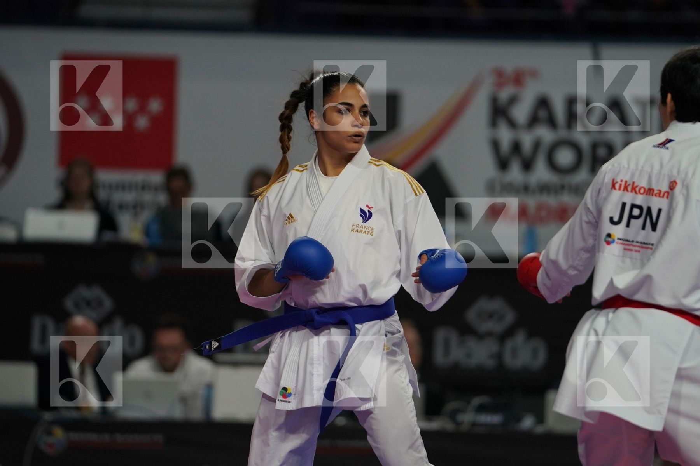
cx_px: 350
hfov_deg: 6.9
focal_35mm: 300
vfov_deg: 4.6
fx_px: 5833
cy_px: 233
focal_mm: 200
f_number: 2.8
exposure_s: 1/1000
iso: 800
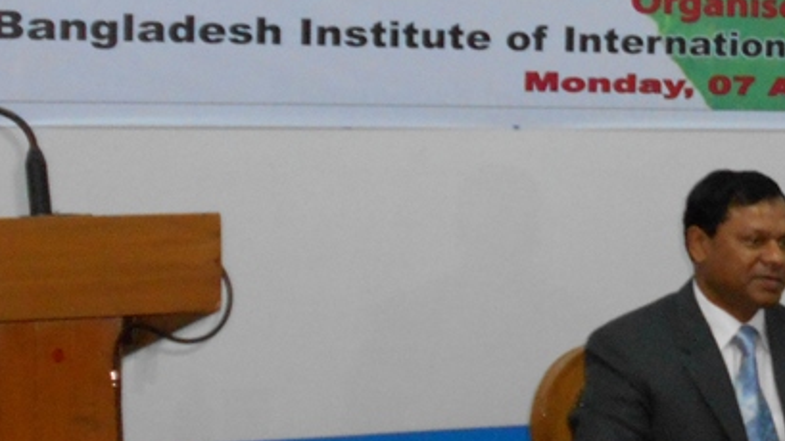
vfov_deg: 10.1
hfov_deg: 17.1
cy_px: 163
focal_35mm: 120
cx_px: 935
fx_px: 2498
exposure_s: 1/30
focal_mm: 7.7
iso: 450
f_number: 4.2
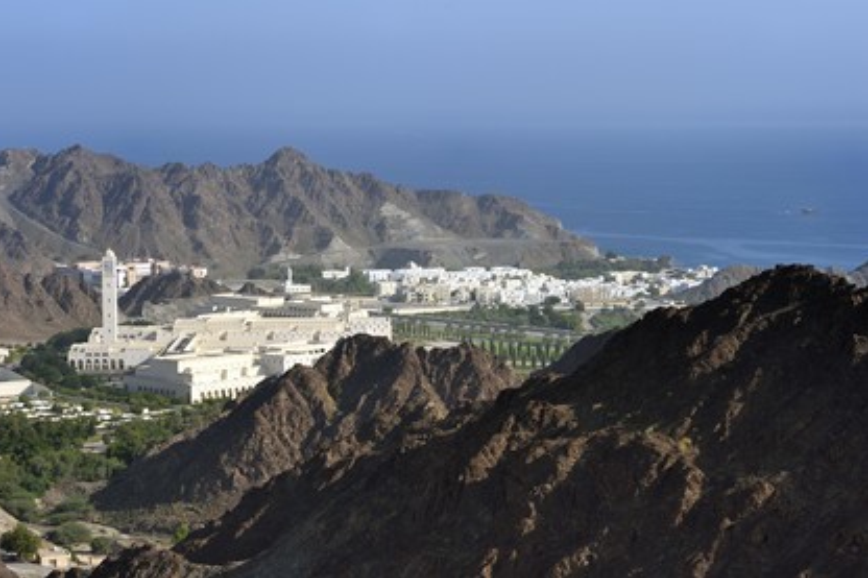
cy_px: 288
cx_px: 433
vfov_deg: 15.0
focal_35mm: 91
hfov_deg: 22.4
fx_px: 2193
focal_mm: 90
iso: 200
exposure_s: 1/320
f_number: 10
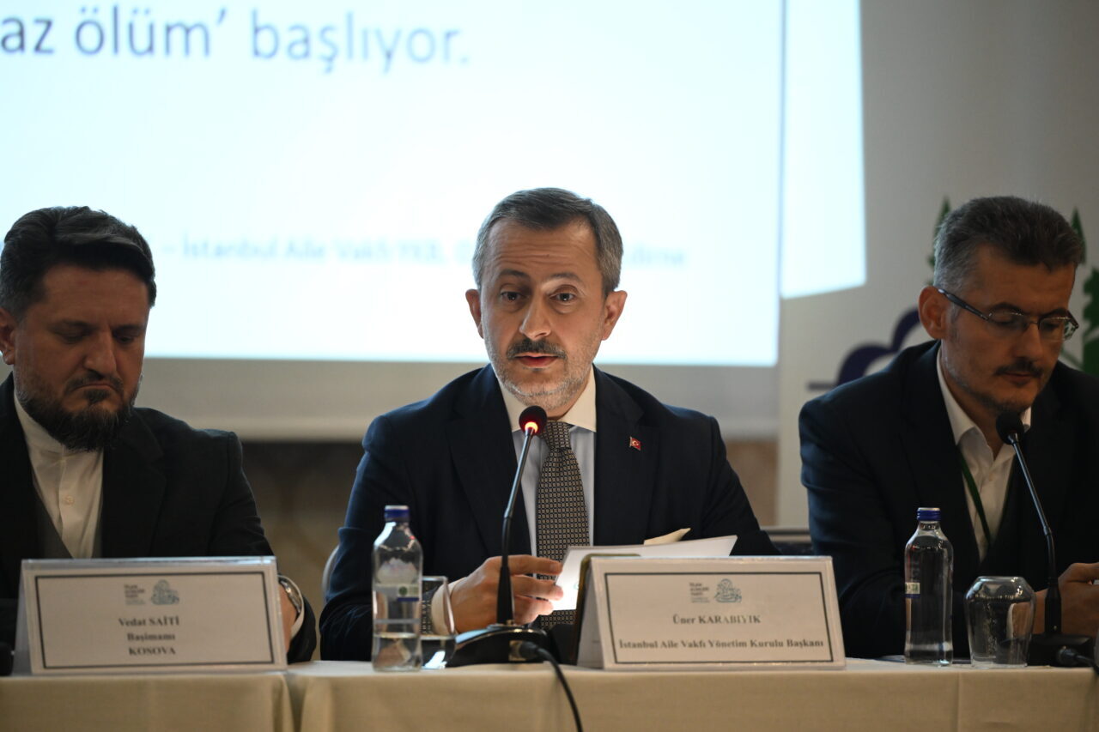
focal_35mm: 200
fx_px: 6104
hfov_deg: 10.3
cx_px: 550
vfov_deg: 6.9
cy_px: 366
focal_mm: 200
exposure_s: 1/100
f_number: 2.8
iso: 2000
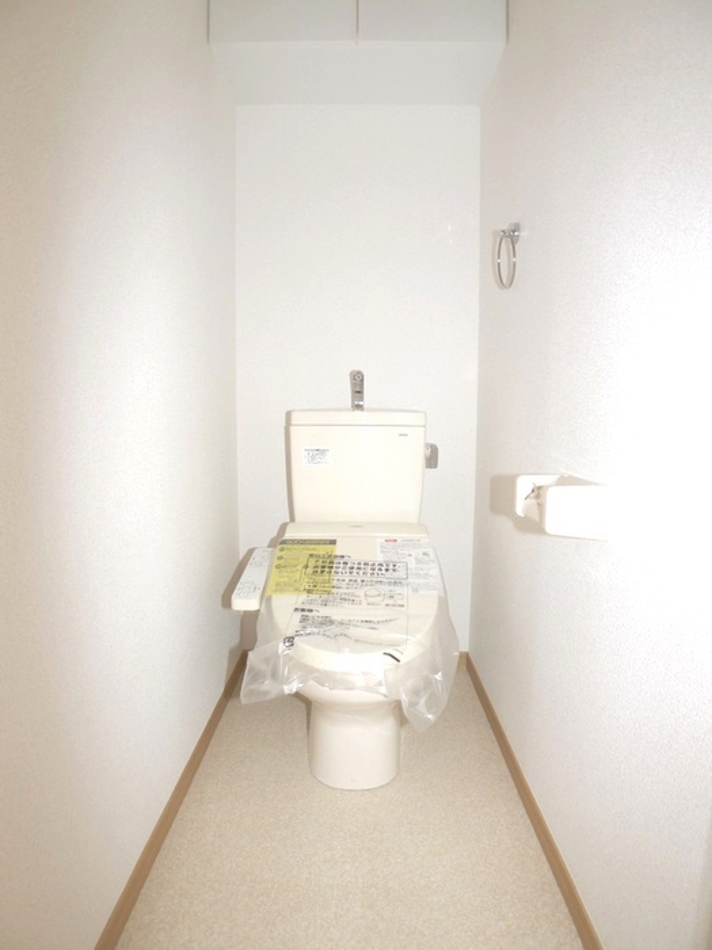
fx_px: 658
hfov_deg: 56.8
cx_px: 356
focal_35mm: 24
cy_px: 475
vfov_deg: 71.6
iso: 100
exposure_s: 1/2.5
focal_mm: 5.1
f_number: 2
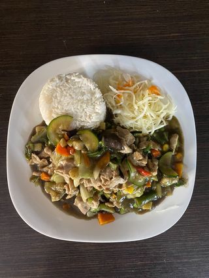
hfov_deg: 53.1
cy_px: 139
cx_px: 104
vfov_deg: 67.3
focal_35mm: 26
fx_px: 209
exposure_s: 1/25
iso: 500
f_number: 1.8
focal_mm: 4.25
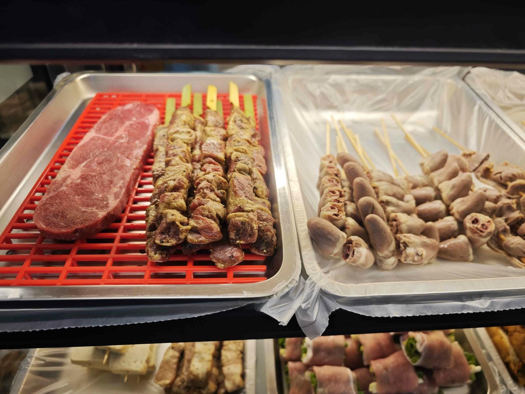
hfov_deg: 73.9
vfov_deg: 58.9
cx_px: 262
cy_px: 197
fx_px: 349
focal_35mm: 23
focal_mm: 8.72
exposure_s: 1/120
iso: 125
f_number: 2
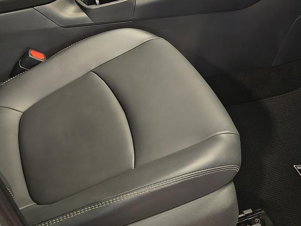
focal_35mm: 54
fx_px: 470
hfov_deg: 35.5
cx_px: 165
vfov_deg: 26.6
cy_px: 51
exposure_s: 1/60
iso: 591
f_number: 1.8
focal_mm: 5.56
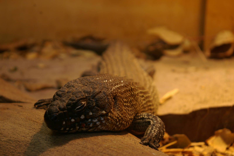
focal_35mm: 82
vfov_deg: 16.5
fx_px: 536
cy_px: 78
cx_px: 117
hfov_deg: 24.6
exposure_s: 1/30
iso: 400
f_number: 8
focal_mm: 55
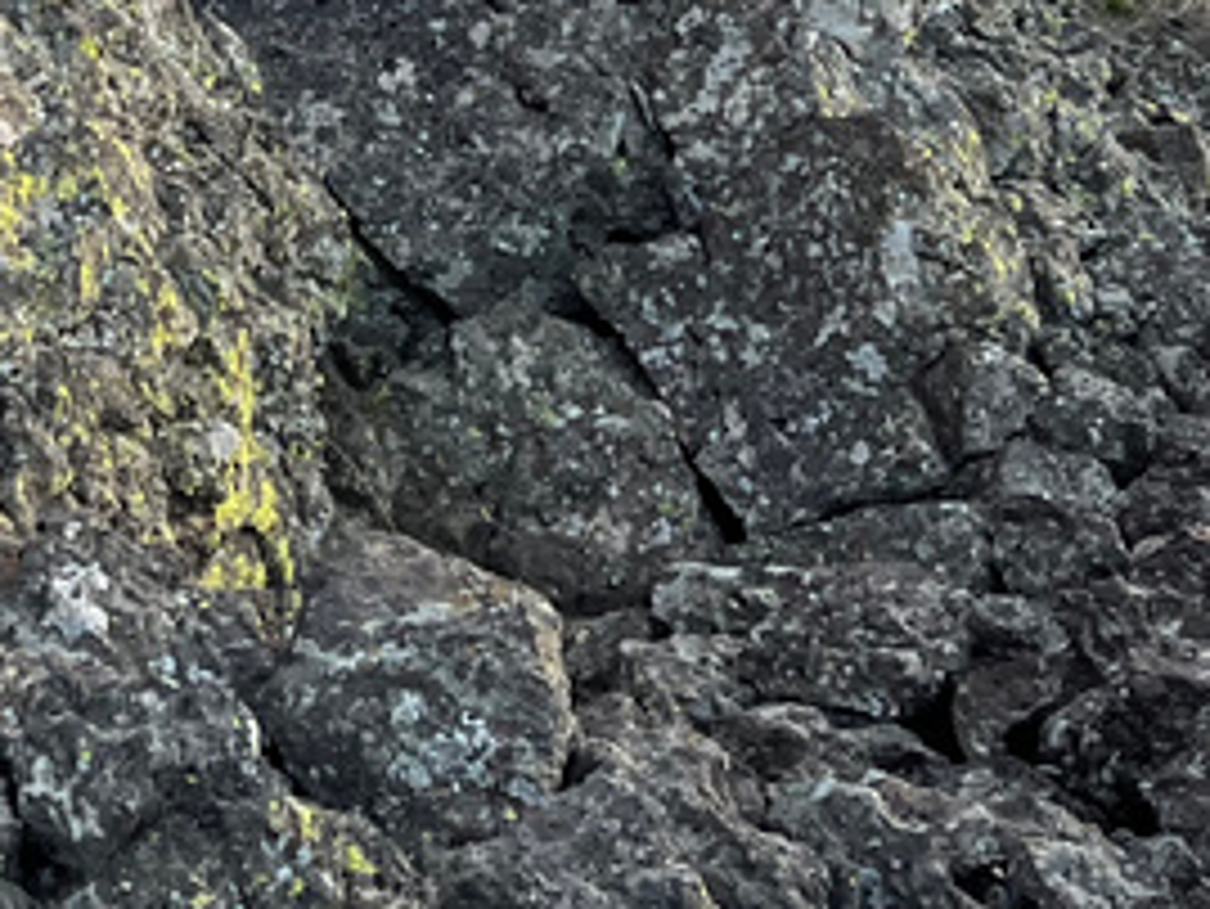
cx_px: -355
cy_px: -652
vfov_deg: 13.6
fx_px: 3462
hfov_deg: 18.5
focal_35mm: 99
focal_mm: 5.1
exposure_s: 1/121
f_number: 1.6
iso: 80
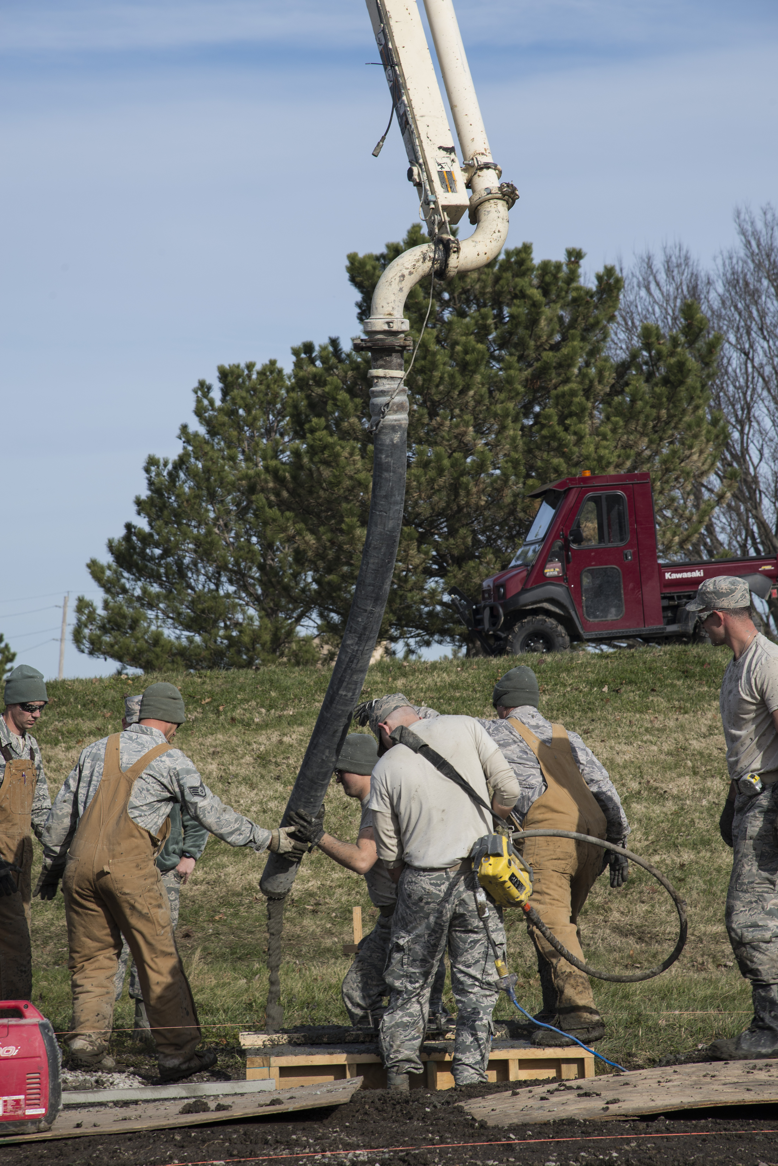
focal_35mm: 120
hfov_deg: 11.4
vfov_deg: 17.1
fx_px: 3886
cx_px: 389
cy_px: 583
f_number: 10
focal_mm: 120
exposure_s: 1/250
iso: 200
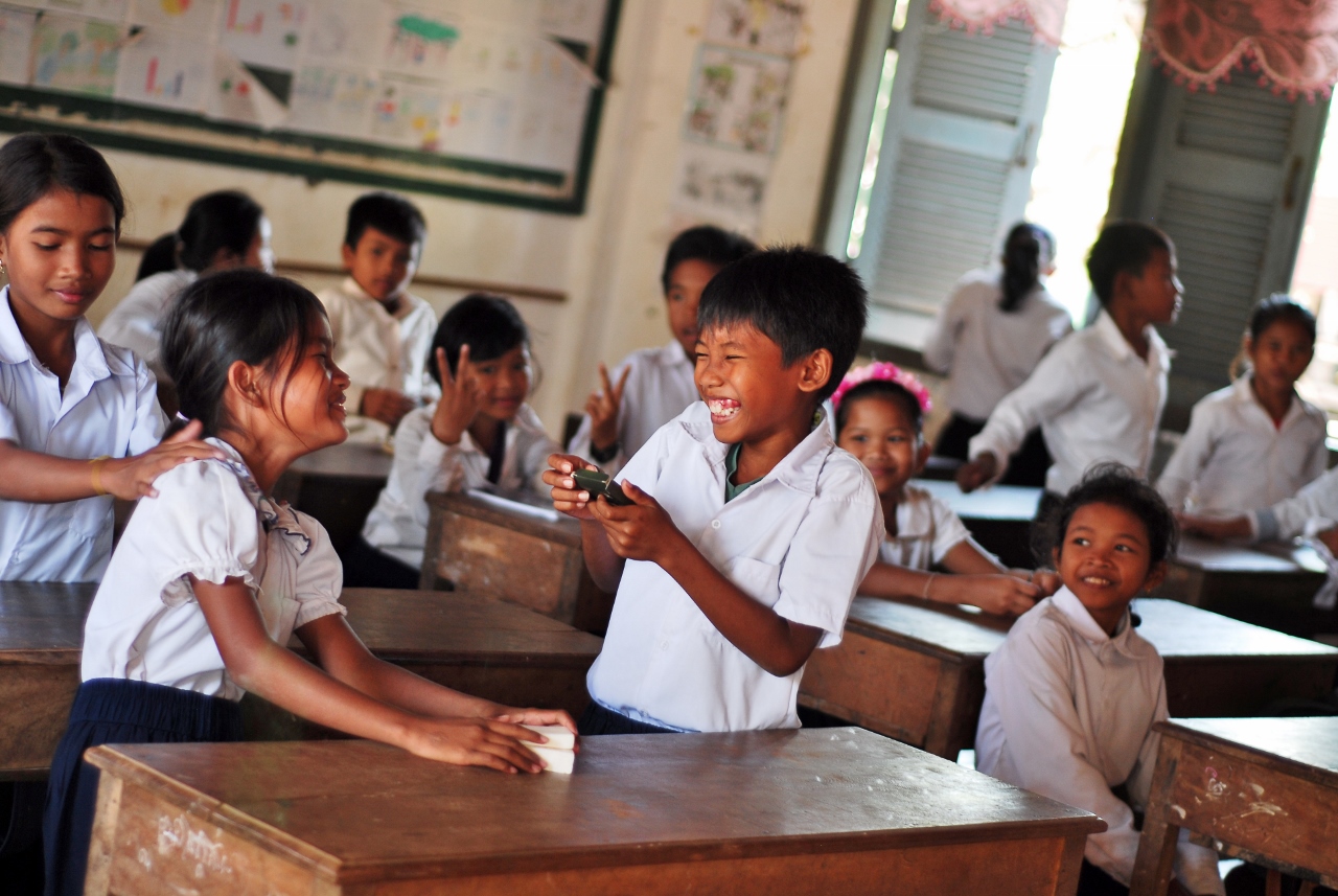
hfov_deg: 27.0
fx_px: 2791
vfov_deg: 18.2
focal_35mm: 75
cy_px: 448
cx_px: 669
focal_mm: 50
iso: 250
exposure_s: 1/80
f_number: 2.2
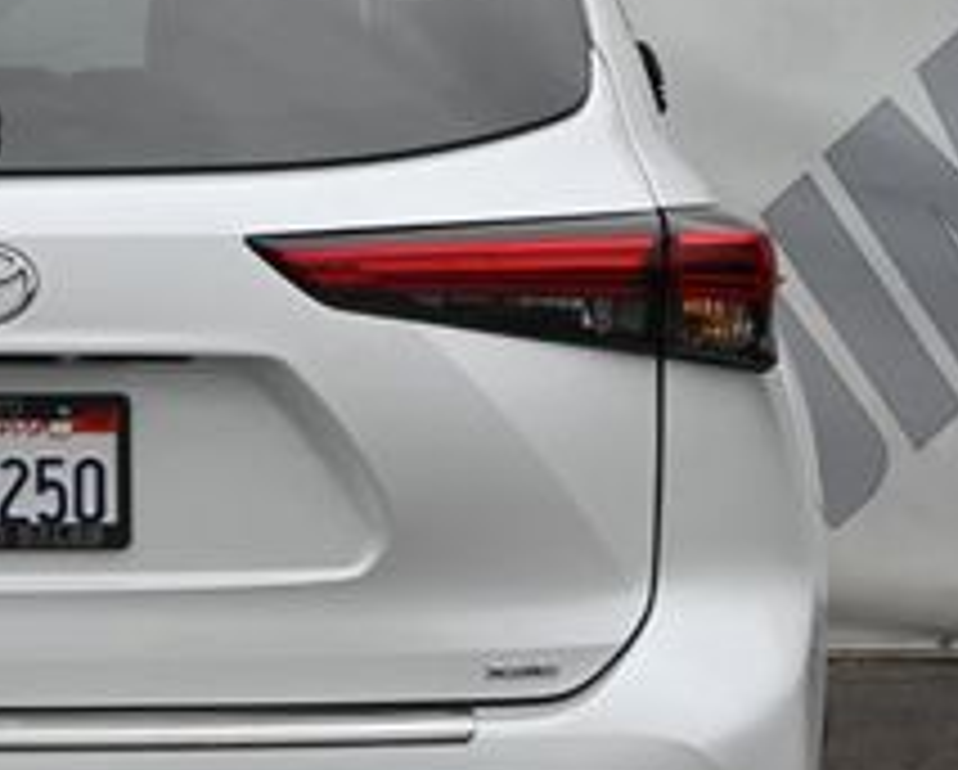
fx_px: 5633
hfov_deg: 9.6
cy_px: 455
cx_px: -36
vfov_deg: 7.8
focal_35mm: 198
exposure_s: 1/250
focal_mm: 47
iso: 160
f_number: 6
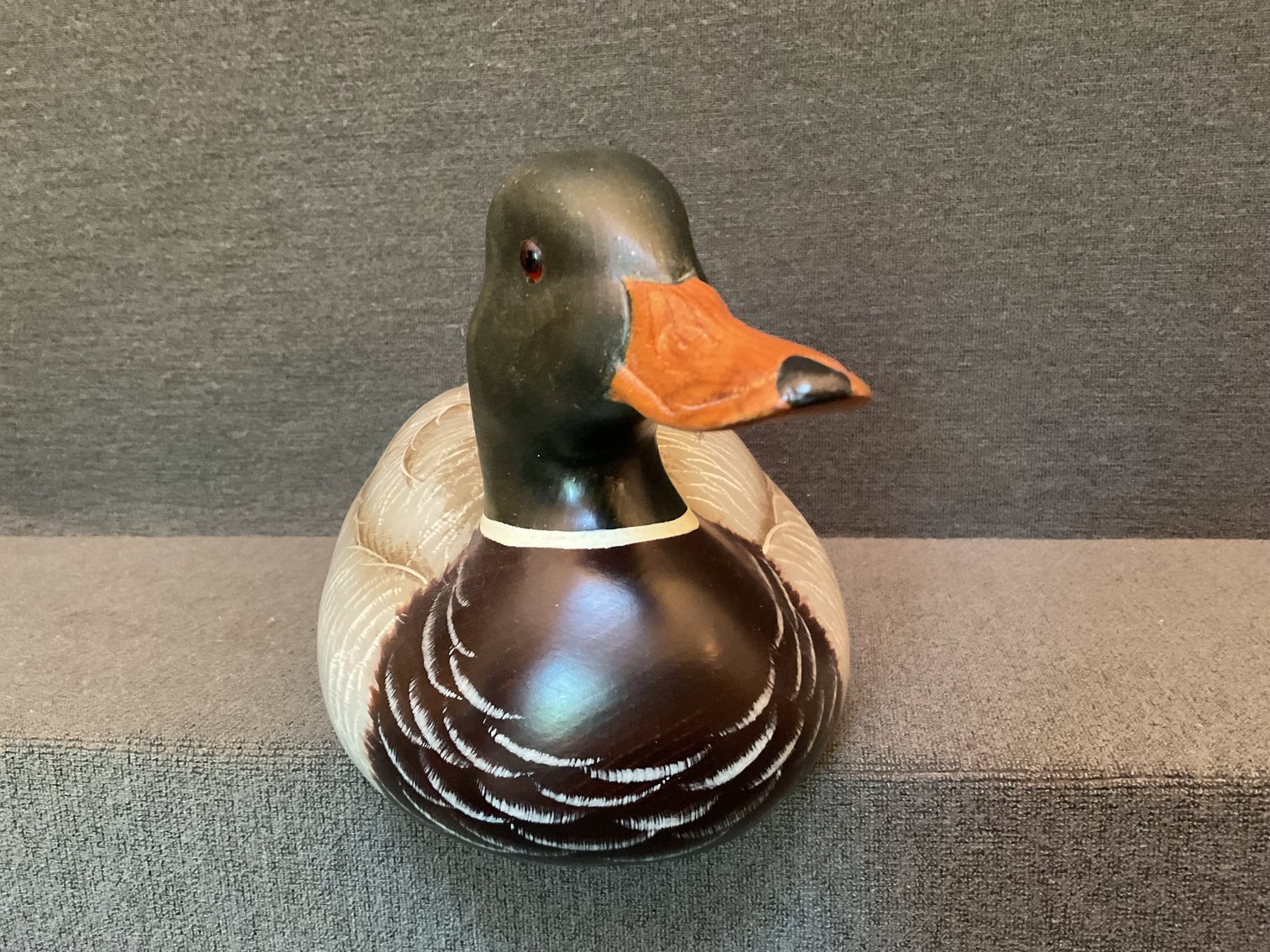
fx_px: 1064
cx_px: 635
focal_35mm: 29
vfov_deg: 48.2
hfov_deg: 61.7
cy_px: 476
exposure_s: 1/30
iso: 400
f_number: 1.8
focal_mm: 3
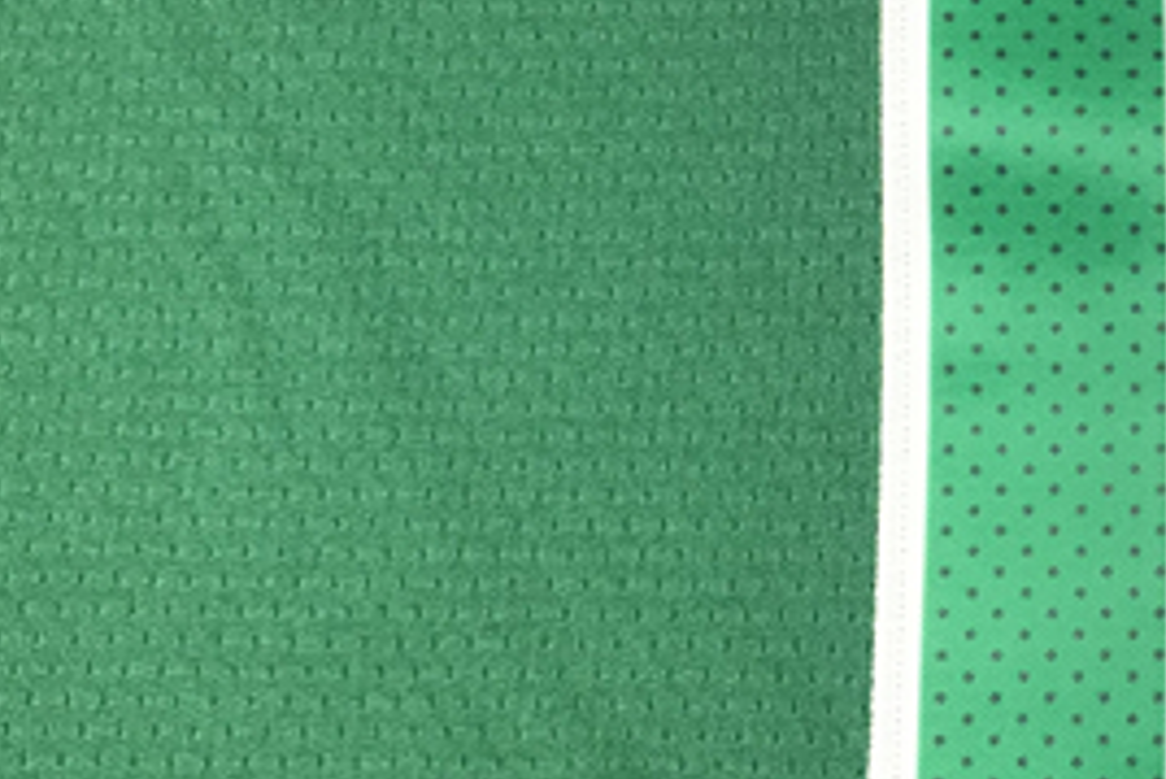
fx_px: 2819
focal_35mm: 87
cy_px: 70
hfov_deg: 22.0
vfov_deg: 15.5
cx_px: 1305
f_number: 1.8
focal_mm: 3.99
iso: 25
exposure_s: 1/33
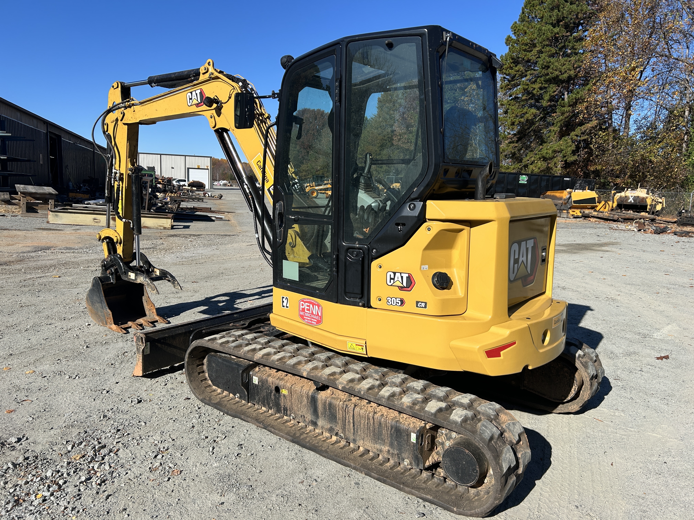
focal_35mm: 26
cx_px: 347
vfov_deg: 53.1
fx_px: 521
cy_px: 260
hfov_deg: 67.3
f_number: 1.5
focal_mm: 5.7
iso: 50
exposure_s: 1/4115
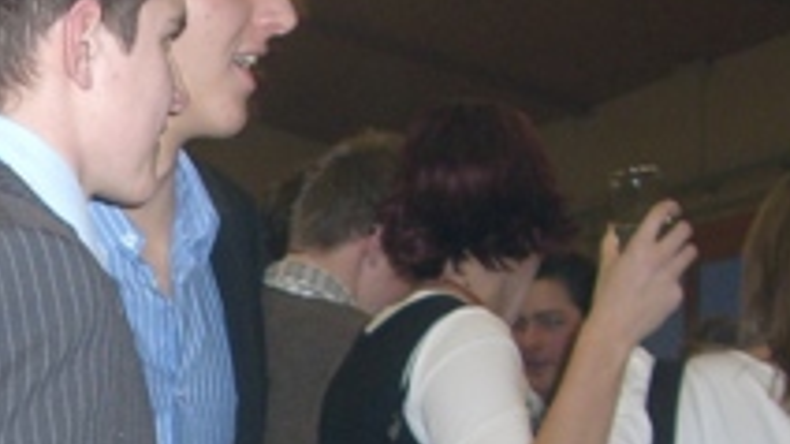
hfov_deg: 18.0
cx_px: -63
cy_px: 453
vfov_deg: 10.4
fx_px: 2408
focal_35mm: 115
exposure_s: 1/60
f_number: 2.7
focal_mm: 6.2
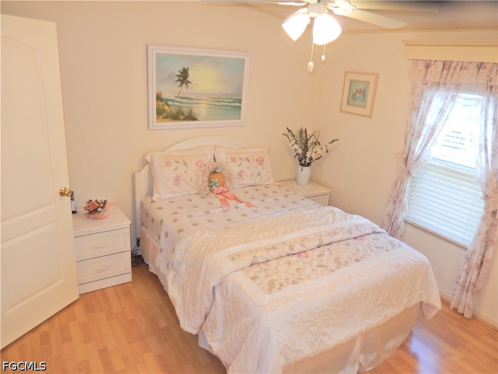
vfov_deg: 54.9
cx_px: 249
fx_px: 360
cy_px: 187
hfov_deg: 69.4
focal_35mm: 25
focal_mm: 4.5
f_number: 3.4
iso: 180
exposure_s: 1/30
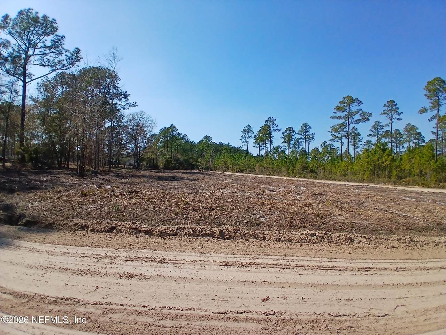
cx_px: 223
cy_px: 168
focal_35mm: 17
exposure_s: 1/1427
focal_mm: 1.4
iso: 50
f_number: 2.2
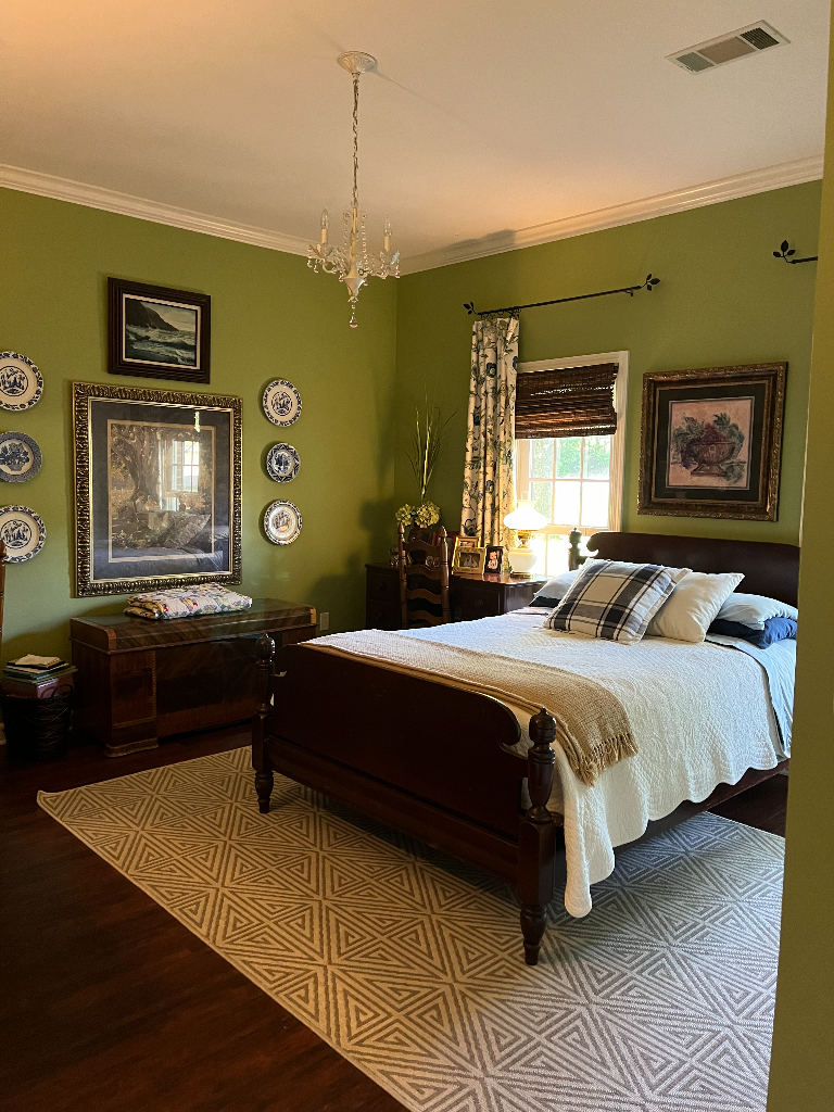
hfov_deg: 53.1
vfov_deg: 67.3
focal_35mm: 26
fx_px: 835
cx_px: 417
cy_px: 556
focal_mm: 5.1
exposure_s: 1/40
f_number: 1.6
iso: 500
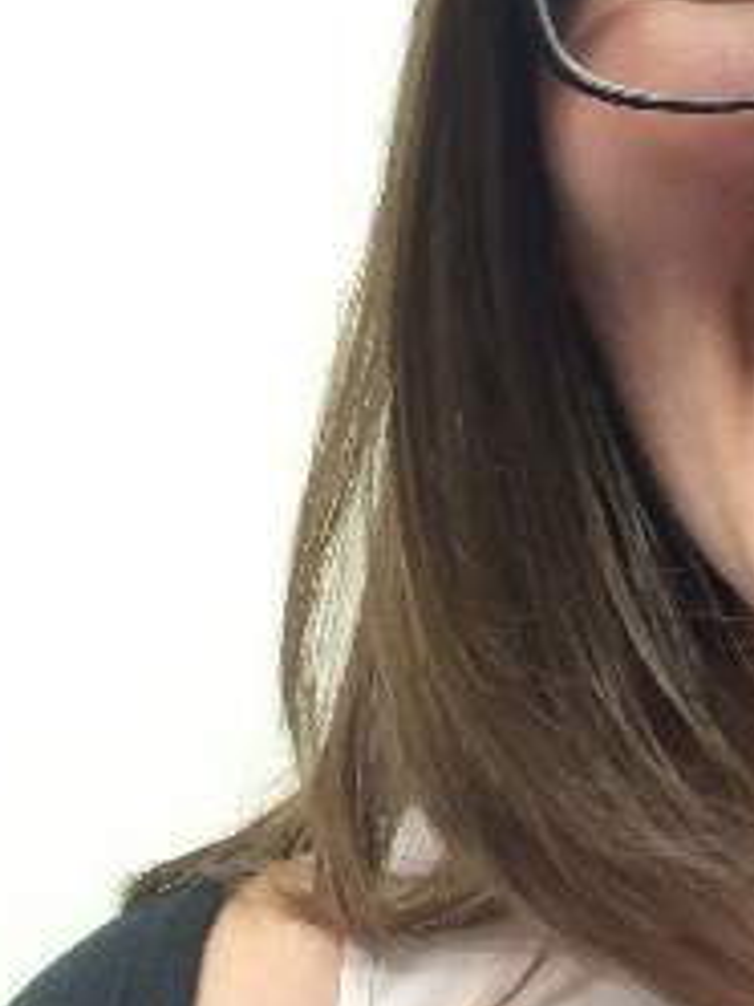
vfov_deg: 21.3
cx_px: 904
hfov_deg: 15.5
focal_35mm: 92
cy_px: 389
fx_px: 2672
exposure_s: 1/30
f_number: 2.2
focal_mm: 4.12
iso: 125
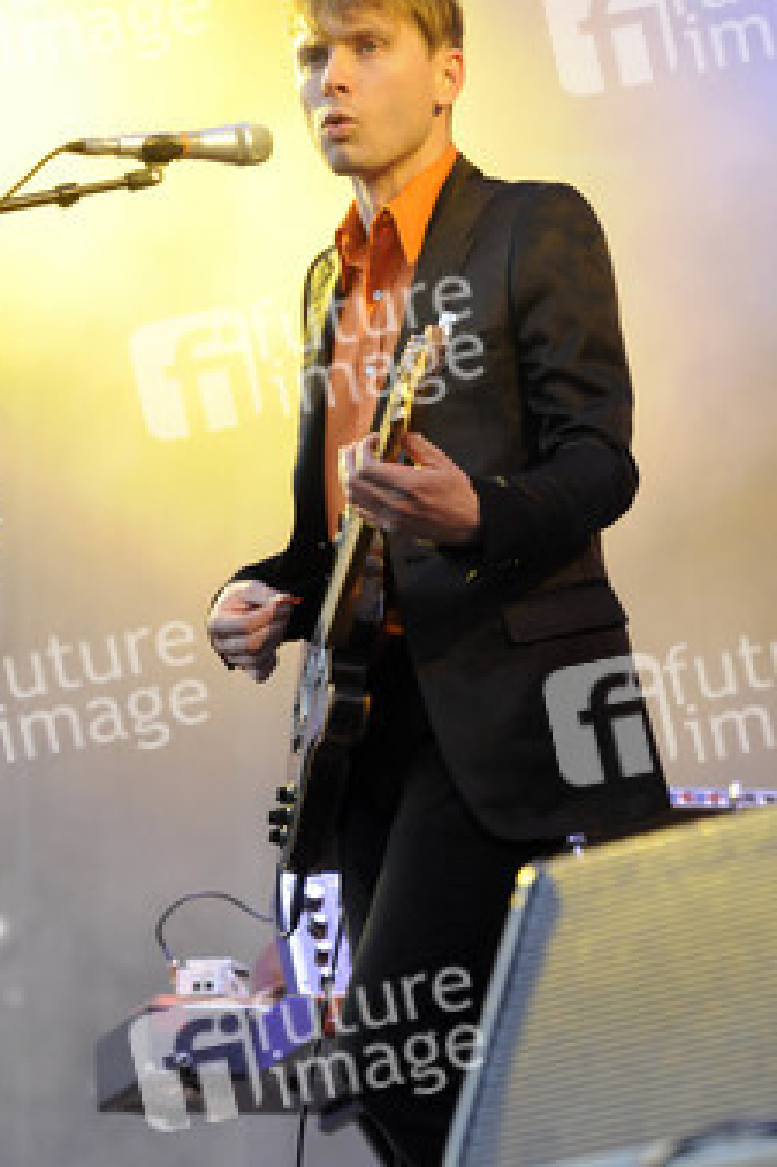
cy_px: 532
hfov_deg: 5.7
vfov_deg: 8.6
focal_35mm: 240
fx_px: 7764
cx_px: 407
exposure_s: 1/250
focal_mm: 135
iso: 1250
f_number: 4.5
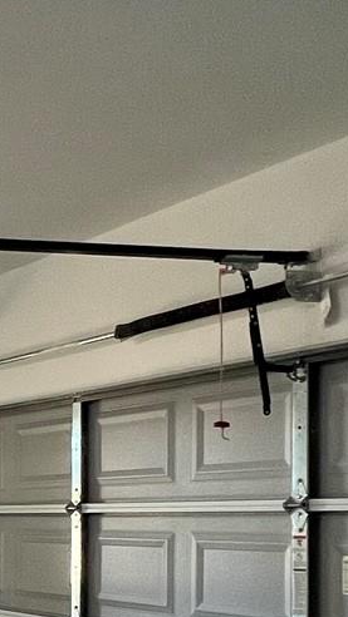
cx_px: -491
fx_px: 967
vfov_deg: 34.1
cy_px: 513
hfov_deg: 14.0
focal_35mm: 59
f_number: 1.8
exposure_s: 1/120
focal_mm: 1.57
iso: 250
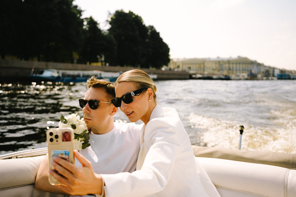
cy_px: 98
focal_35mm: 35
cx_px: 148
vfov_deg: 37.9
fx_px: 288
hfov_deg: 54.4
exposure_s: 1/1250
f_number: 3.2
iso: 80
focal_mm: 35
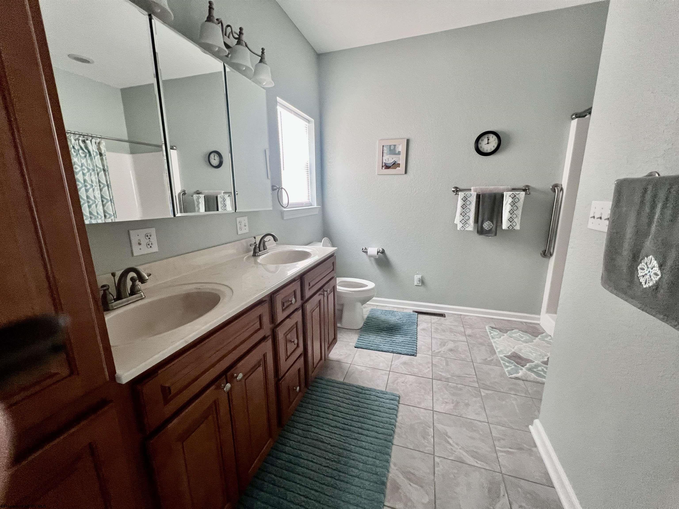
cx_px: 340
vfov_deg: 89.9
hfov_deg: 106.2
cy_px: 254
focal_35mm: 13
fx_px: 255
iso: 200
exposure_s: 1/60
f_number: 1.8
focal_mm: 1.57
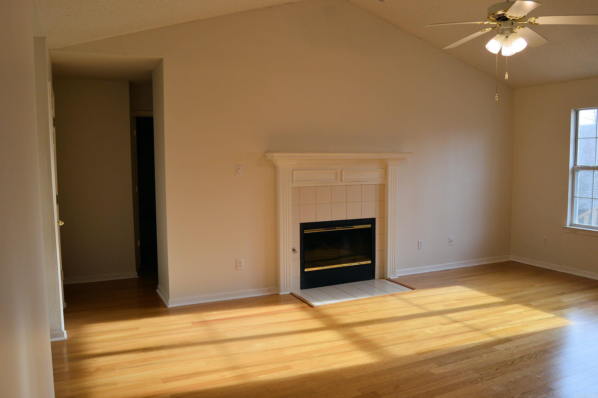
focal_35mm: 27
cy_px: 199
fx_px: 448
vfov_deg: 47.8
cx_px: 299
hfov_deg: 67.4
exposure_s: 1/125
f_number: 5.6
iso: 320
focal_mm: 18
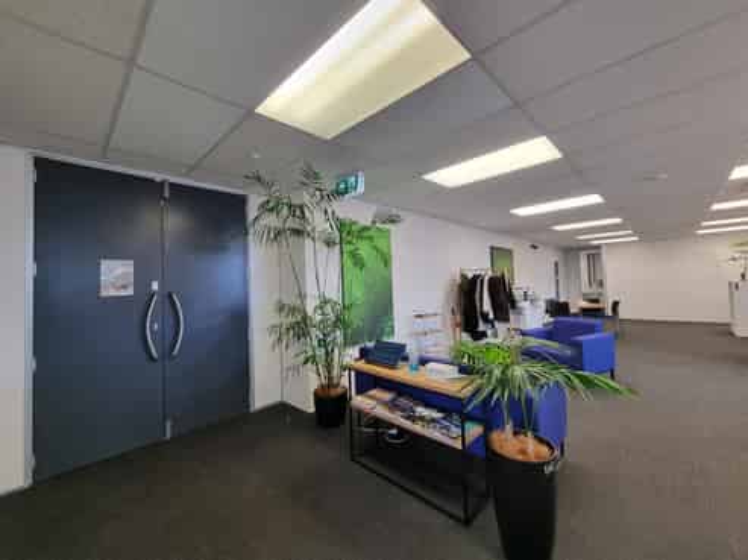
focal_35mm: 13
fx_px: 281
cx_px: 374
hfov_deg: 106.2
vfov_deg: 89.8
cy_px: 280
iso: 125
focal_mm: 2.2
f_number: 2.2
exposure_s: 1/50
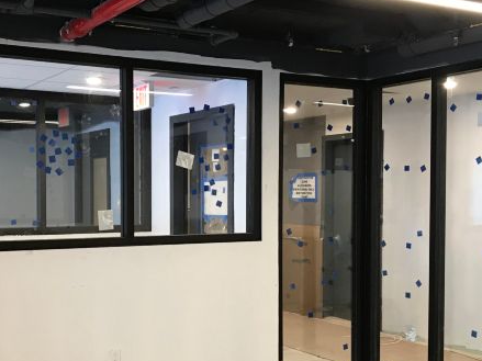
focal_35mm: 51
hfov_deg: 37.4
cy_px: 224
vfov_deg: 28.5
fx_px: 710
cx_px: 192
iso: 50
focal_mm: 3.99
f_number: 1.8
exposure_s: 1/15
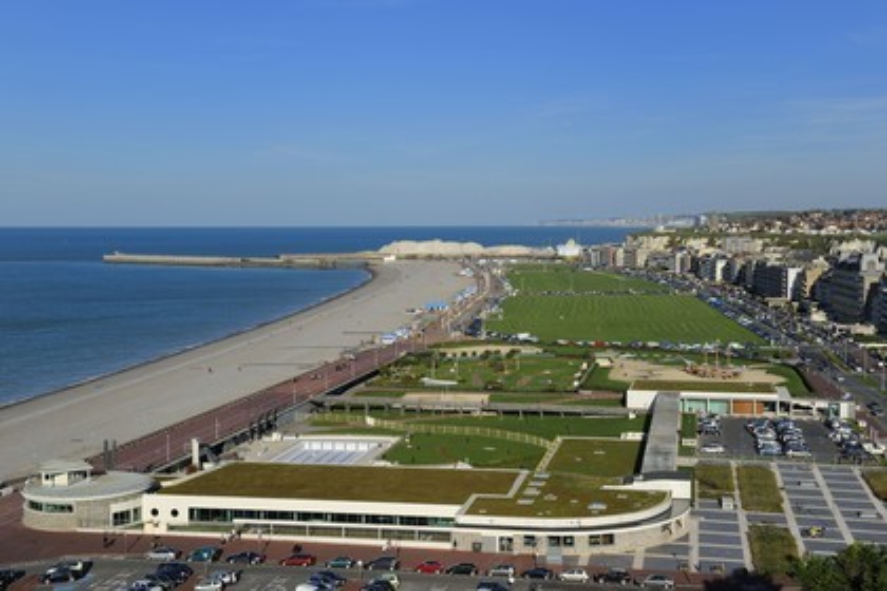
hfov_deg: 41.1
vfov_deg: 28.1
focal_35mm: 48
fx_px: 1183
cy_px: 296
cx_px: 444
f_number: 13
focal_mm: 48
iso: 200
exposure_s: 1/250
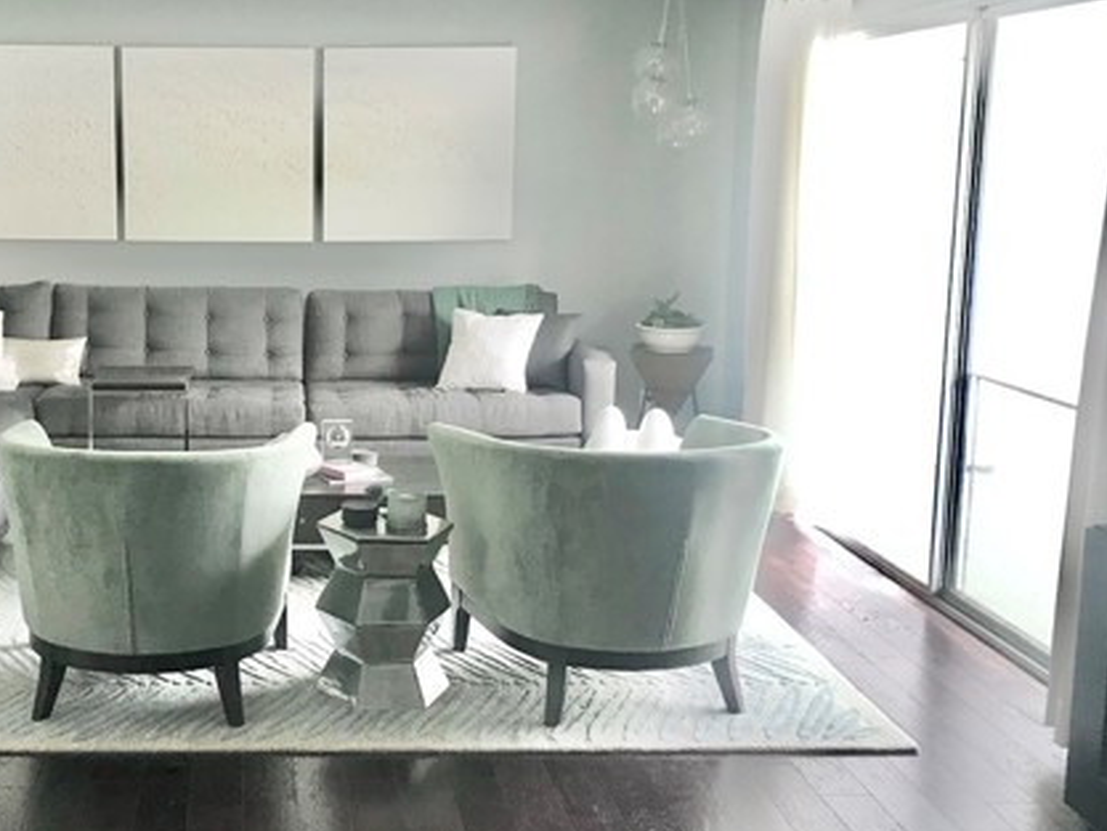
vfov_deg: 33.6
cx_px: 284
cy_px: 358
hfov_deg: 42.6
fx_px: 1376
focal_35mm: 43
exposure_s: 1/30
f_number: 1.8
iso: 25
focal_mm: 3.99
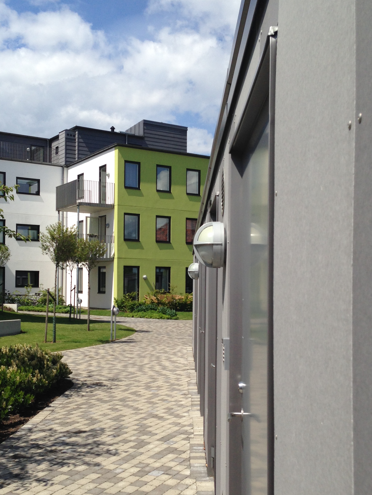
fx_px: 630
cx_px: 158
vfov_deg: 42.9
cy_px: 277
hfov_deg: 32.8
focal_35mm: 44
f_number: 2.4
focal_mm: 4.12
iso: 50
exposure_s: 1/2262
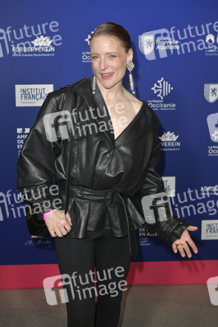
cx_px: 109
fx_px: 437
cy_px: 164
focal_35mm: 48
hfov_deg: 28.0
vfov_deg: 41.1
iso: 2000
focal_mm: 48
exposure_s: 1/250
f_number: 5.6
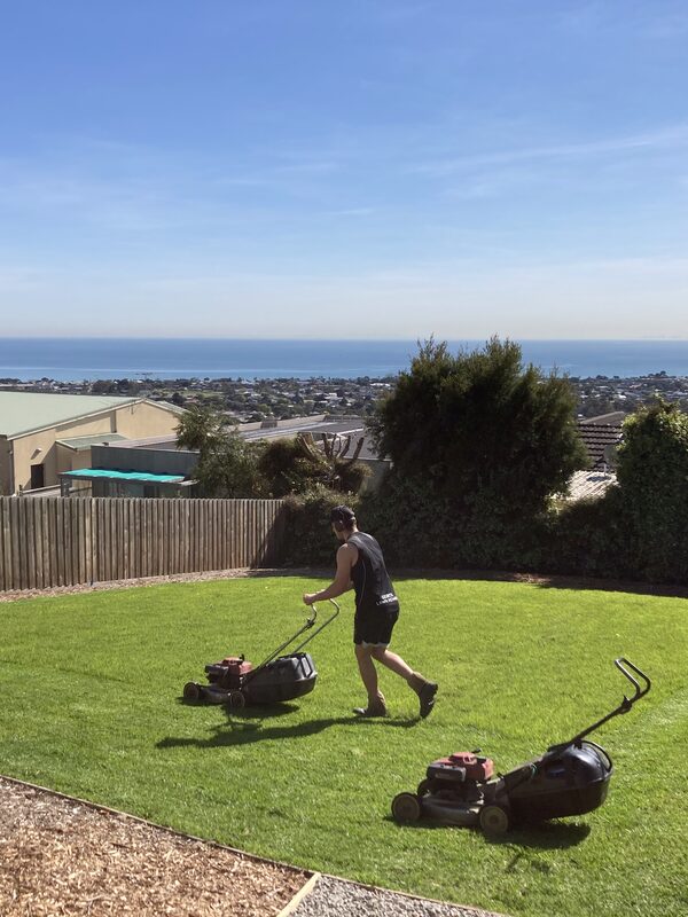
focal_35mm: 28
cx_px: 344
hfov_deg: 49.7
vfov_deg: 63.4
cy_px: 458
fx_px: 742
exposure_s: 1/2825
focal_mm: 3.99
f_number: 1.8
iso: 20
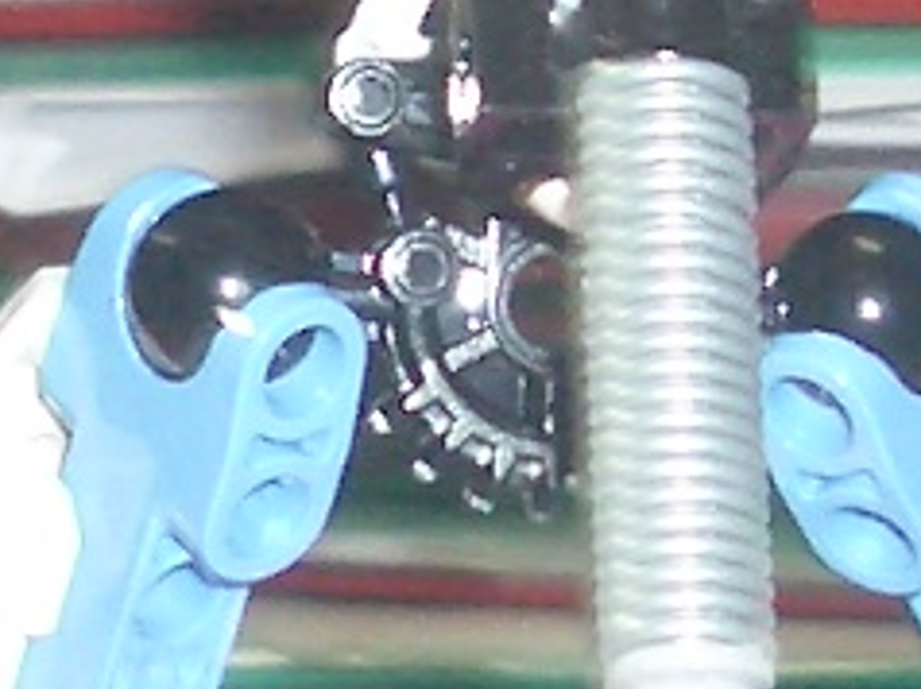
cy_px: 449
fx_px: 7336
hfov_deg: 7.2
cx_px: 217
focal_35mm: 276
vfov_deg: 5.4
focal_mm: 6.8
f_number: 2.8
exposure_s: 1/40
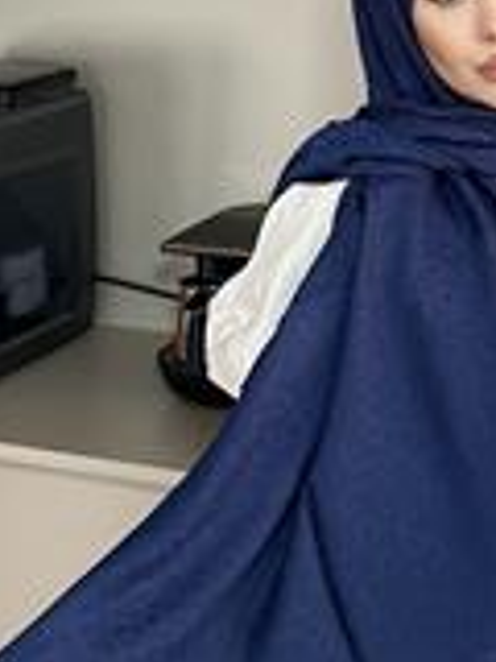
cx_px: 430
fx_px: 1185
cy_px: 238
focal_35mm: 62
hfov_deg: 23.1
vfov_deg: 31.0
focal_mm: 6.86
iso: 160
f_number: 1.78
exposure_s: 1/121
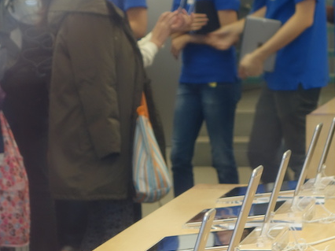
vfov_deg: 7.9
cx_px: 119
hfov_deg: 10.5
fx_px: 1818
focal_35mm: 188
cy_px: 201
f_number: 4.9
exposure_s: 1/50
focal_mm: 37.1
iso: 800
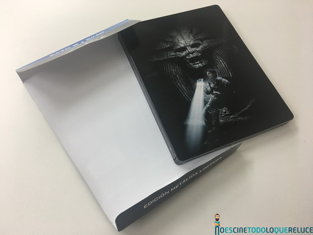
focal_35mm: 29
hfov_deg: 61.7
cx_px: 156
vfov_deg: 48.2
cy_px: 118
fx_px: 262
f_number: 2.2
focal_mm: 4.15
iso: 50
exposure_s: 1/17
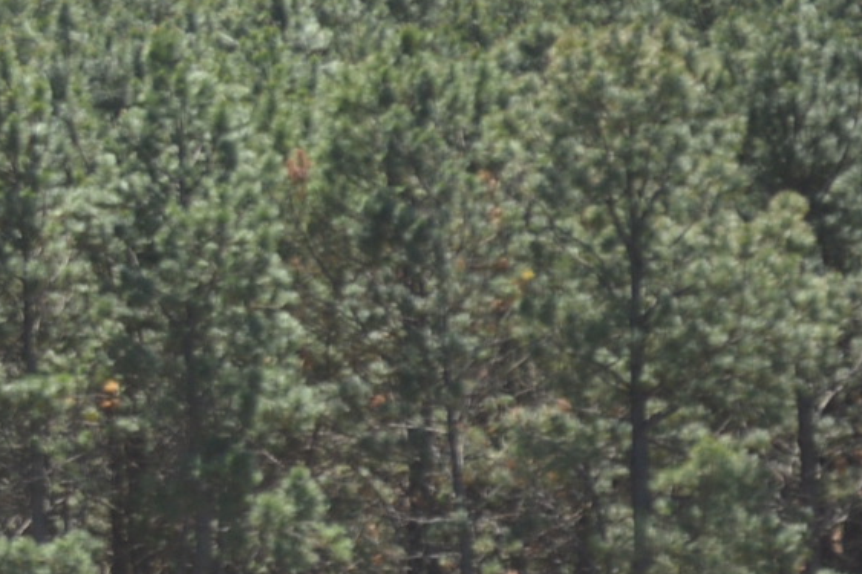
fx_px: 10548
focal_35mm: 441
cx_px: -1133
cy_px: 444
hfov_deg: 4.6
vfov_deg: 3.1
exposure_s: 1/200
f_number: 6.3
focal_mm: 55
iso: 100
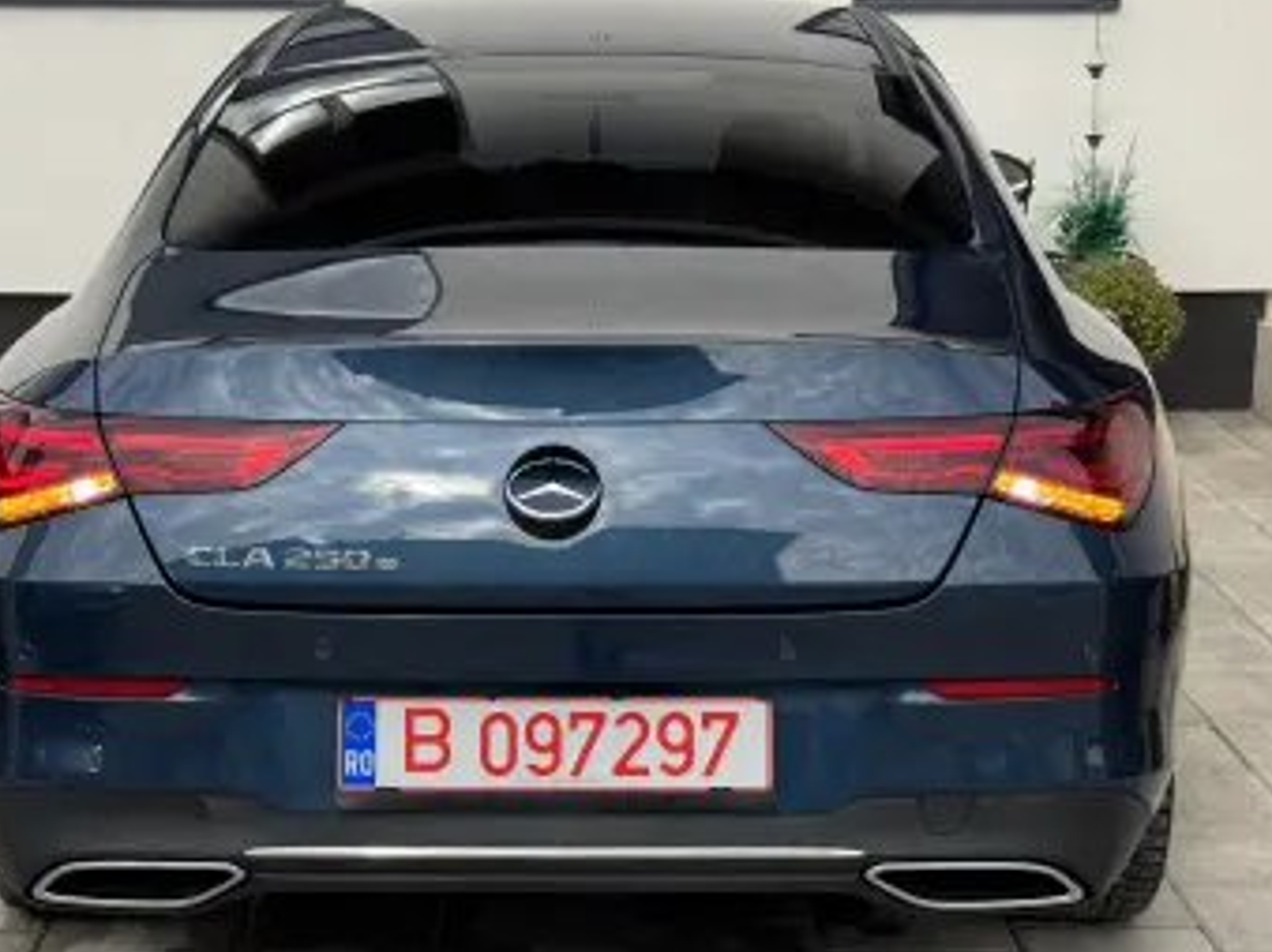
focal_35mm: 51
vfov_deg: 28.5
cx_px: 600
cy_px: 476
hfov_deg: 37.5
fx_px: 1873
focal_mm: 6.76
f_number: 1.78
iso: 64
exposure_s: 1/2331
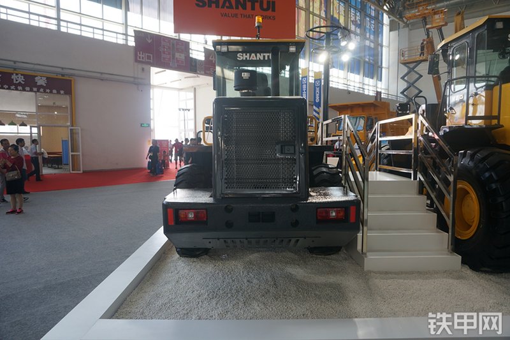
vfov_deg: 53.1
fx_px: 340
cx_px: 255
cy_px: 170
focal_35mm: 24
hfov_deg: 73.8
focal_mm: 16
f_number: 4
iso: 160
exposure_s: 1/60
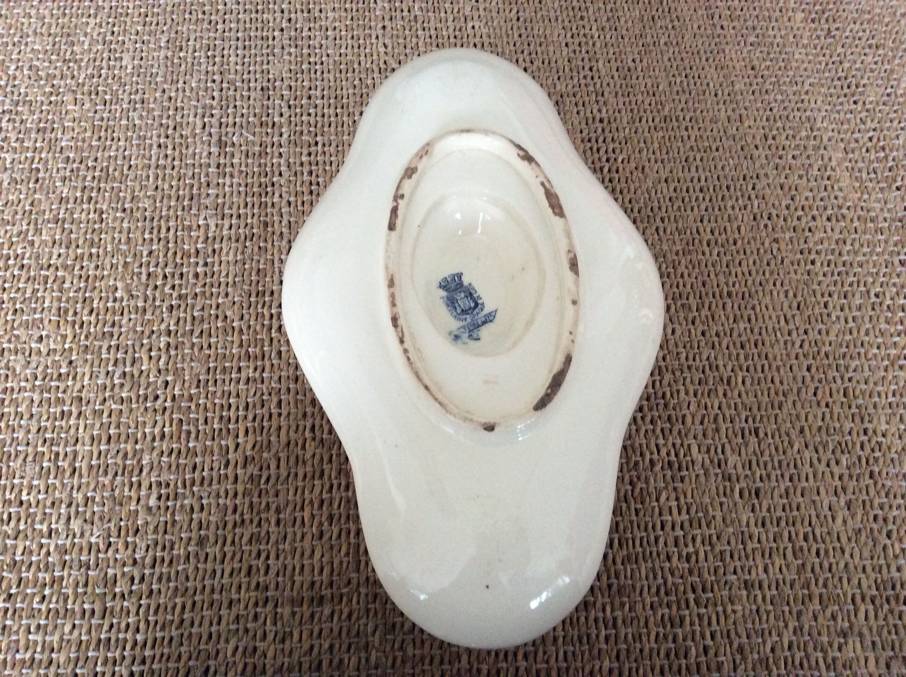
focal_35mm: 32
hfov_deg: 56.9
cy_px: 338
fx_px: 836
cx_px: 453
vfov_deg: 44.1
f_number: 2.4
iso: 250
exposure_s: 1/25
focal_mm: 3.3
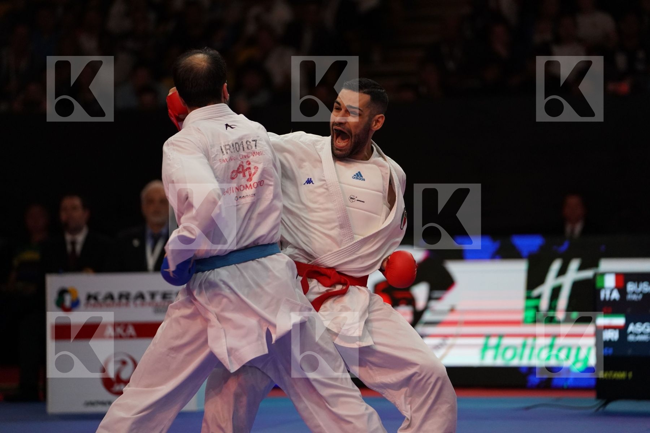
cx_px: 325
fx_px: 3087
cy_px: 216
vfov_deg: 8.0
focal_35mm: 171
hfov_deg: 12.0
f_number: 2.8
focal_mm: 171
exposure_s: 1/1000
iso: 4000
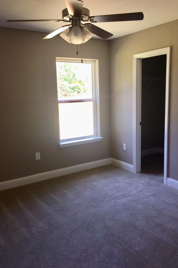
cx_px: 89
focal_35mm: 31
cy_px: 133
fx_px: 230
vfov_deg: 60.3
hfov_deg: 42.3
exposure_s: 1/30
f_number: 2.2
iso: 40
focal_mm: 4.15
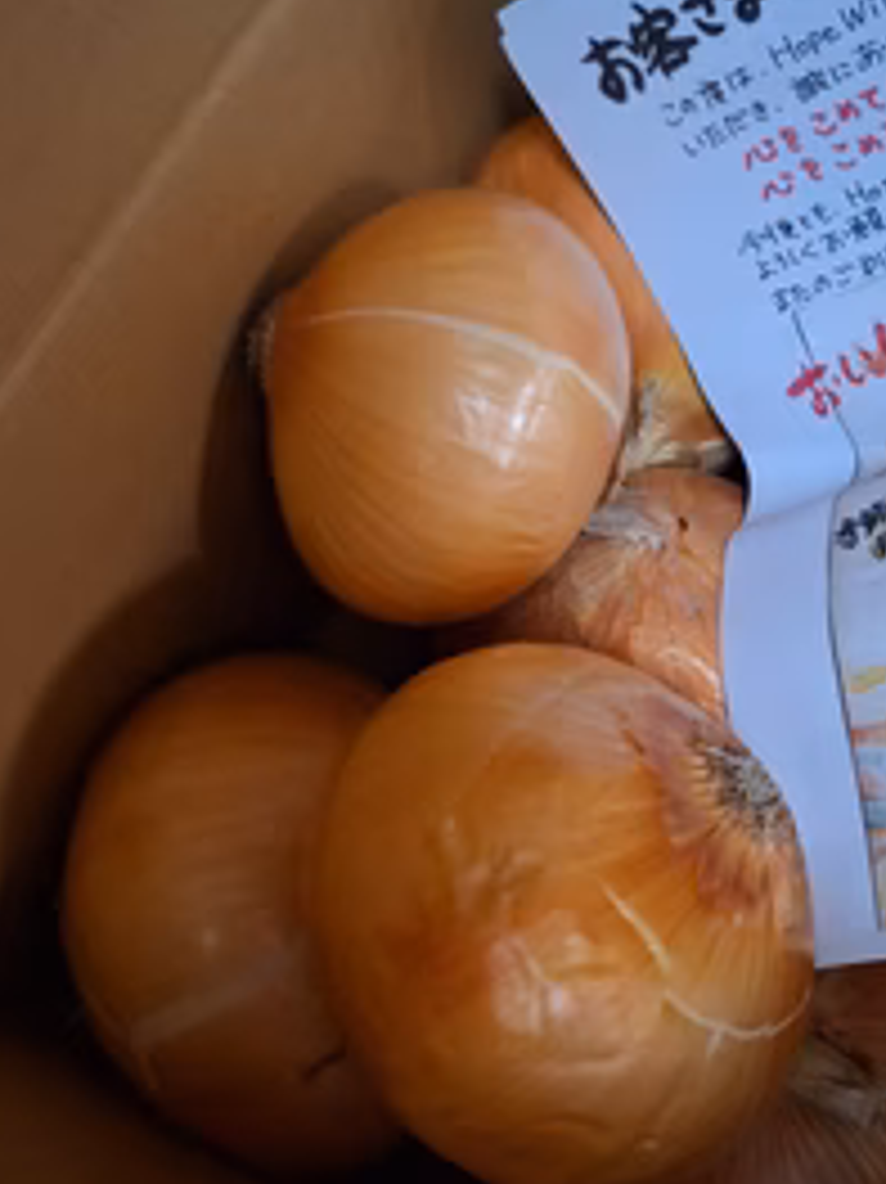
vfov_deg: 52.6
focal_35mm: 35
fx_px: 1195
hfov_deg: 39.6
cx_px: 661
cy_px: 585
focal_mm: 5.54
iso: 320
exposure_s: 1/25
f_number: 1.8
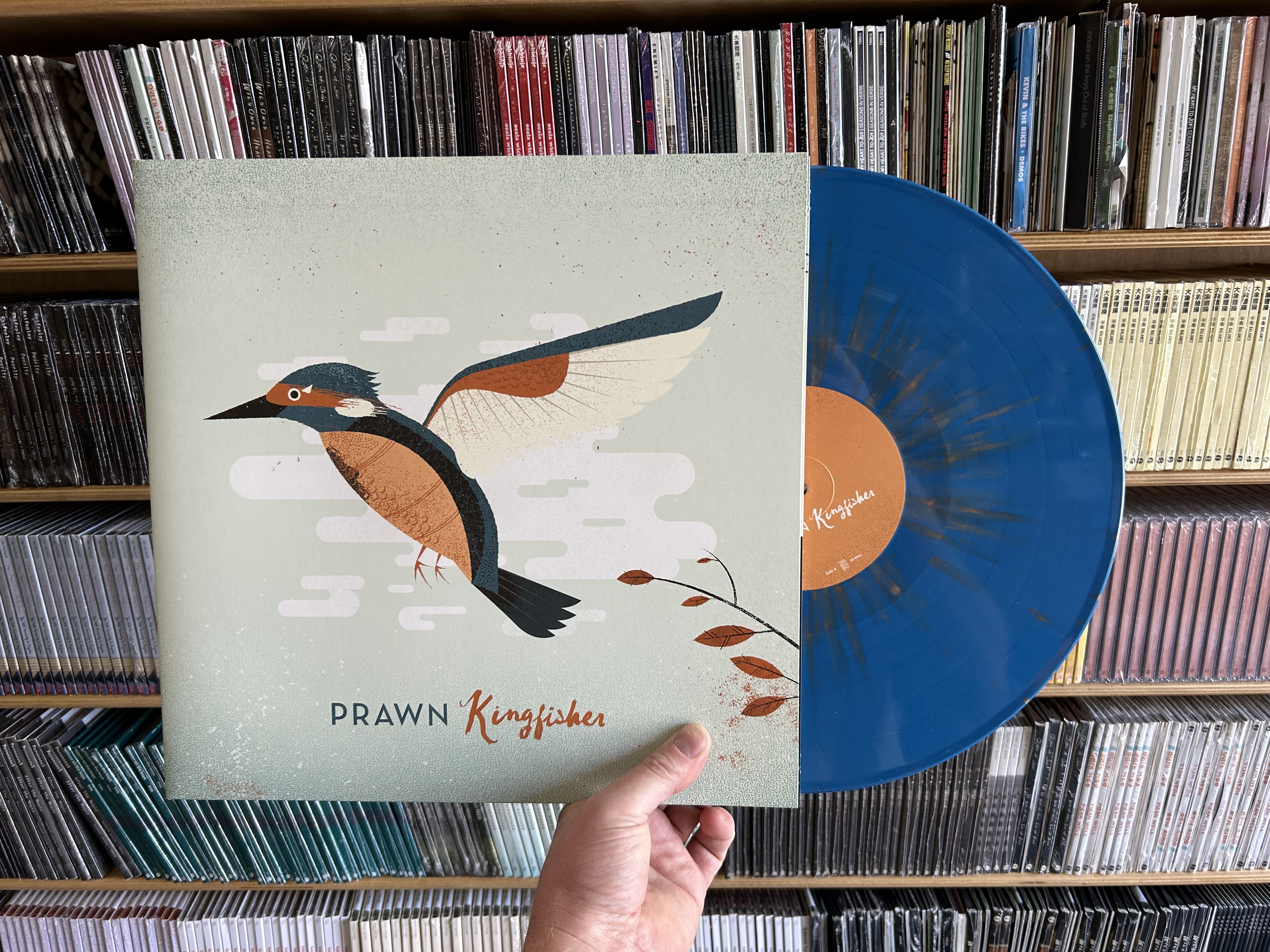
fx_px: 954
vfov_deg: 53.1
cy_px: 476
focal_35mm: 26
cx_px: 635
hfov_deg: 67.3
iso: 80
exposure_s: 1/121
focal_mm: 5.7
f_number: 1.5
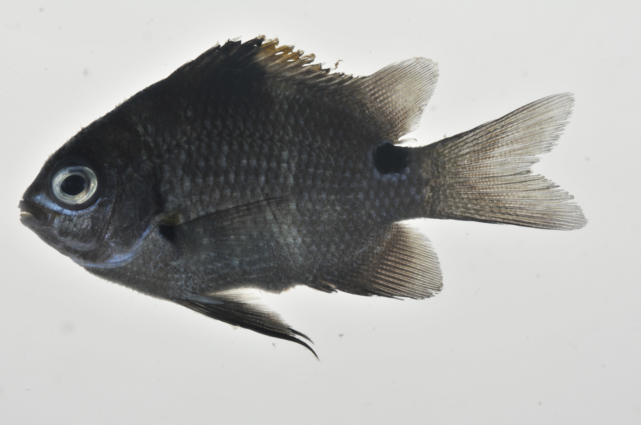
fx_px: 2801
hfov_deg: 13.1
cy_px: 212
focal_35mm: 158
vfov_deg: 8.7
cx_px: 320
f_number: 25
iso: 200
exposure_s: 1/60
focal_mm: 105
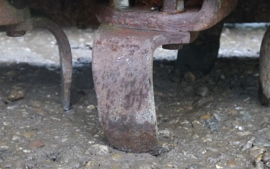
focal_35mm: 68
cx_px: 135
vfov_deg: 19.1
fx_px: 500
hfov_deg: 30.2
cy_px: 96
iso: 1000
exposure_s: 1/60
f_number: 4.4
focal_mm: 22
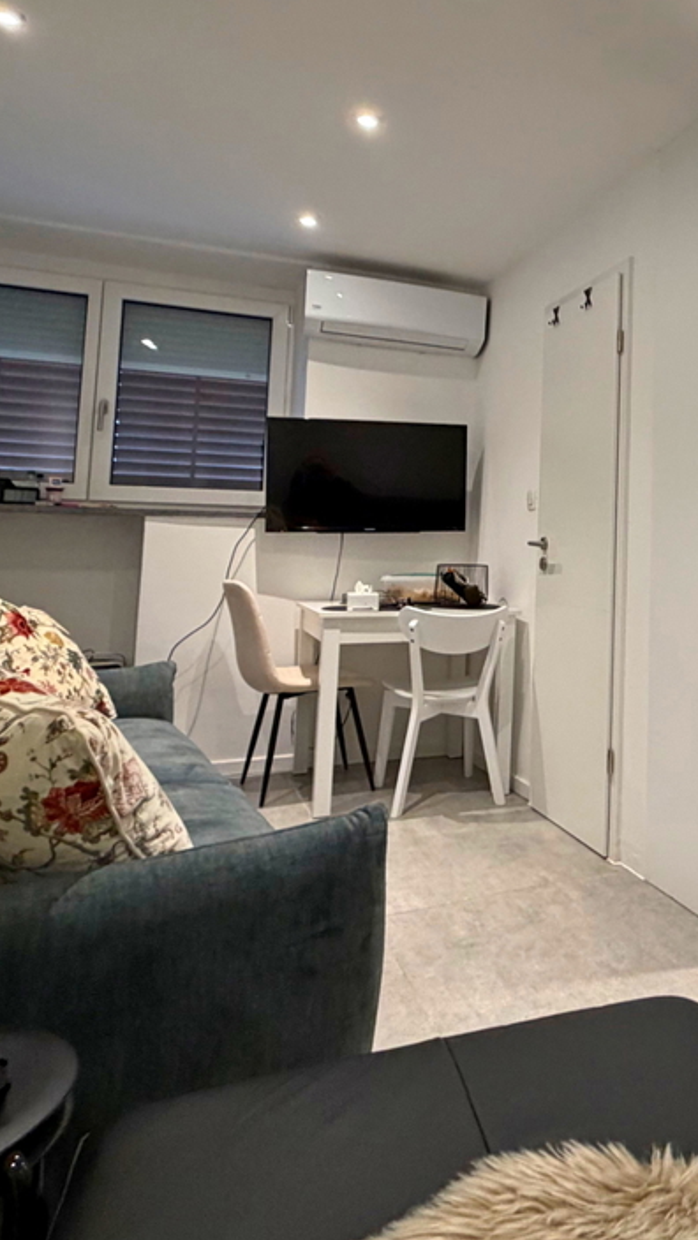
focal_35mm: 26
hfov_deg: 39.9
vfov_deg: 71.0
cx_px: 670
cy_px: 486
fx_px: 855
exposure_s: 1/50
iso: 250
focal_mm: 2.22
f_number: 2.2
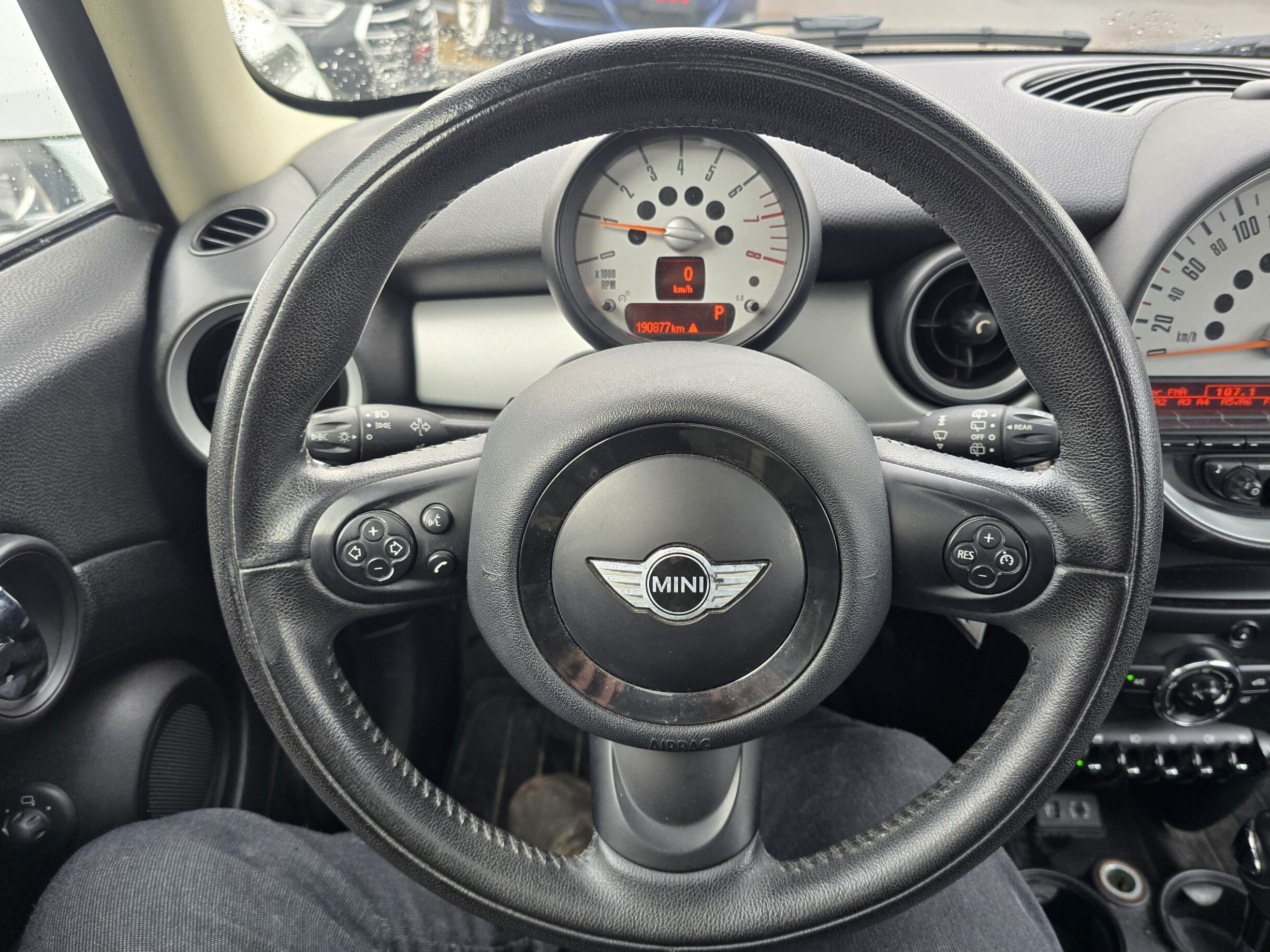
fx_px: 881
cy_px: 478
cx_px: 644
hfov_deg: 71.6
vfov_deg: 56.8
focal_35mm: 24
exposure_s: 1/180
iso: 160
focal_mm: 6.3
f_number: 1.7
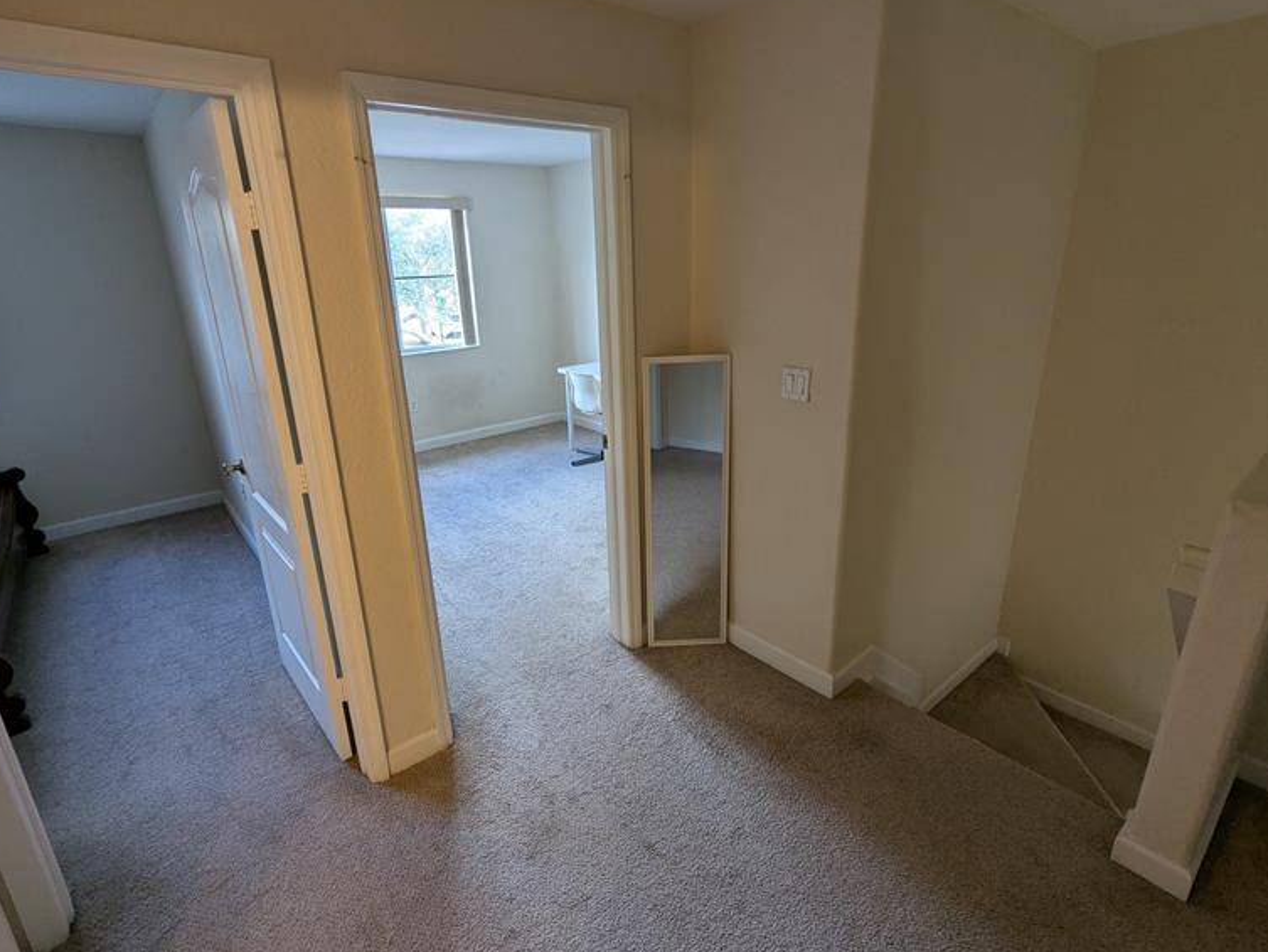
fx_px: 623
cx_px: 620
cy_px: 460
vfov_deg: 74.7
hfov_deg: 91.0
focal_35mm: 17
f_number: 2.2
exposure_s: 1/24
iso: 74
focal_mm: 2.35
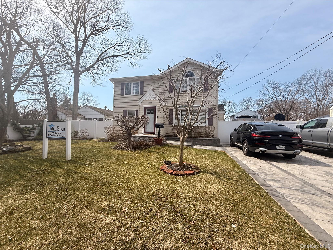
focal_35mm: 14
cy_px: 125
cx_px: 166
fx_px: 135
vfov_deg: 85.7
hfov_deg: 102.1
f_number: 2.2
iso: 50
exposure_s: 1/1572
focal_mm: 2.22
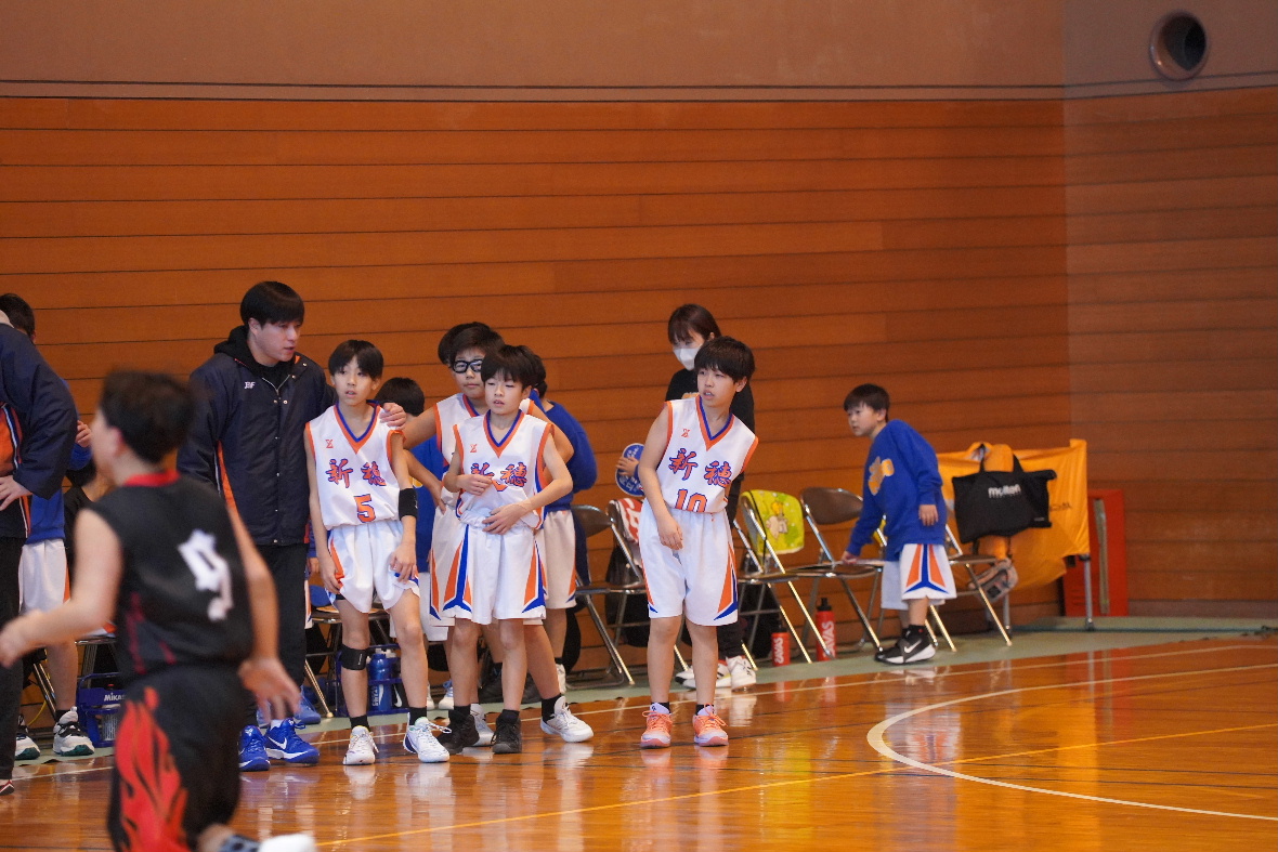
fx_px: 7100
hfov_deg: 10.3
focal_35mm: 200
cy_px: 426
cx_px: 639
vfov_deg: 6.9
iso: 10000
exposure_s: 1/250
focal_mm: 200
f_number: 4
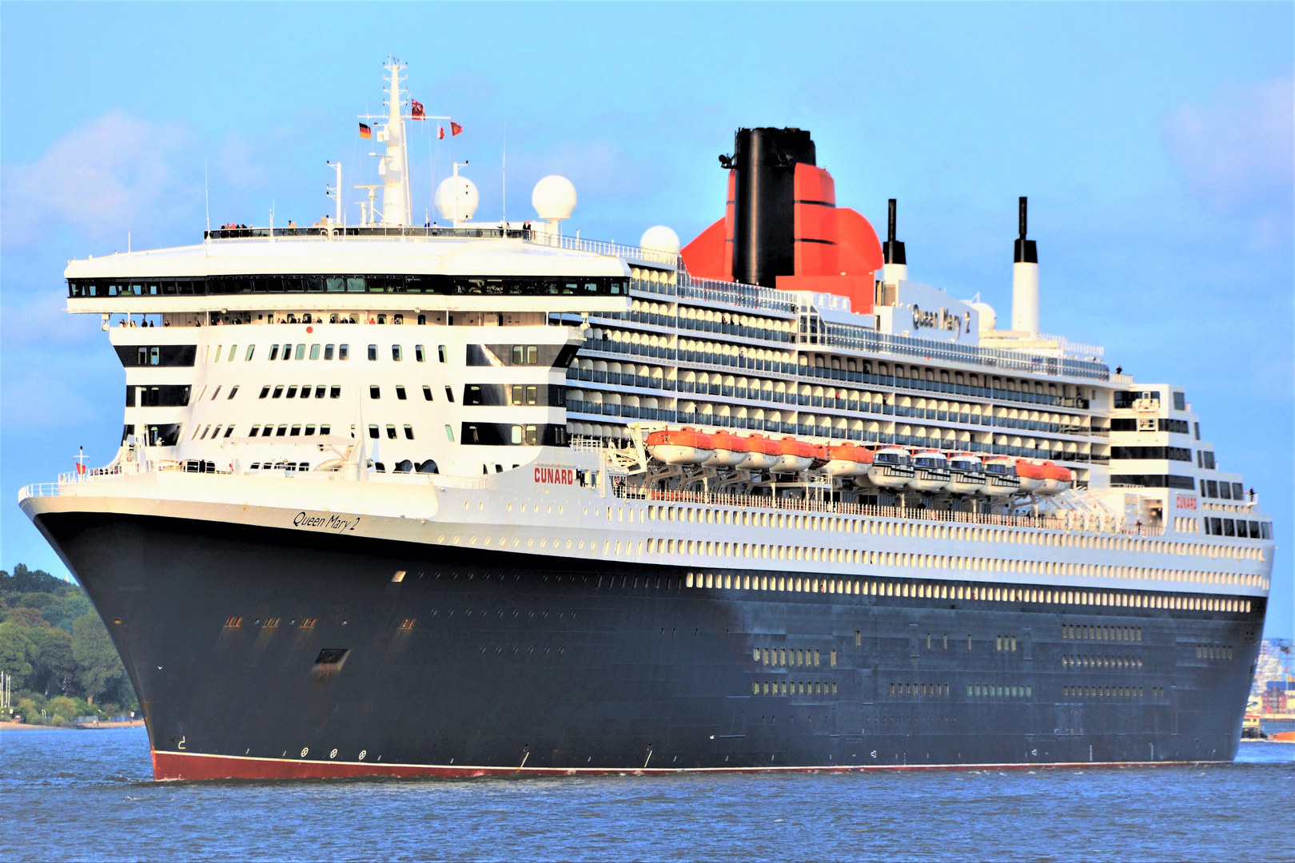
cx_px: 648
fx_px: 8363
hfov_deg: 8.9
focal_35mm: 232
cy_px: 432
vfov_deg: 5.9
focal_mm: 155
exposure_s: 1/640
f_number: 6
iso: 200
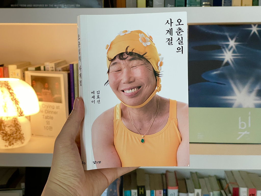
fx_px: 392
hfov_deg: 36.8
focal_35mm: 52
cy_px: 98
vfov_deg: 28.0
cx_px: 130
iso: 160
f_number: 2
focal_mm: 6
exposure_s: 1/60
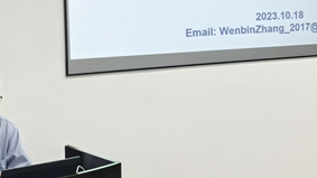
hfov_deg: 22.0
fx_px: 815
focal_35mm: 97
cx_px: 148
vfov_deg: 12.4
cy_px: 22
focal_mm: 5.75
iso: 400
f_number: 4
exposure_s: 1/50
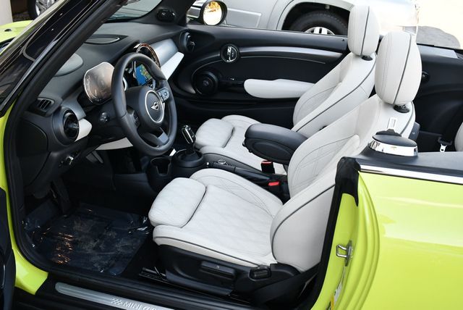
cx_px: 232
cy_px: 155
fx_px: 463
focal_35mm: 36
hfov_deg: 53.1
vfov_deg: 36.9
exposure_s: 1/250
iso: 400
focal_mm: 18
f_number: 4
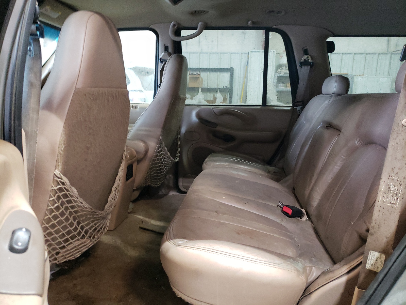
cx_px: 203
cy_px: 152
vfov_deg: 53.1
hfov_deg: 67.3
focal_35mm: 26
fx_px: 305
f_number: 1.5
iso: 431
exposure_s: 1/30
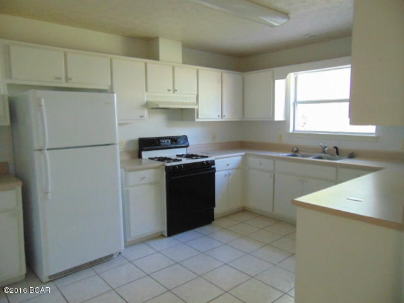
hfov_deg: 69.4
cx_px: 202
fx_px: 292
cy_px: 152
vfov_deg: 54.9
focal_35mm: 25
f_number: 3
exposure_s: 1/30
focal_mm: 4.5
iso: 400
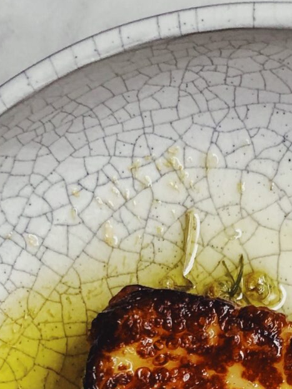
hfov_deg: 12.7
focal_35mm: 115
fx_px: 1294
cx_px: 292
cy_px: 493
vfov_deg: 16.3
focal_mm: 4
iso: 32
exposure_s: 1/33
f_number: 1.8
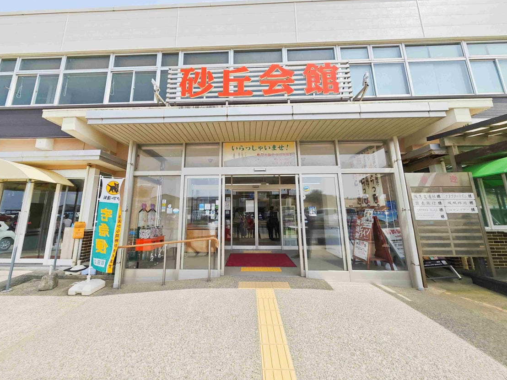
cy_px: 178
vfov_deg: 89.8
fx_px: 190
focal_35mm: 13
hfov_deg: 106.1
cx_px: 242
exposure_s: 1/2419
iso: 50
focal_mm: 2.03
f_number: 1.8
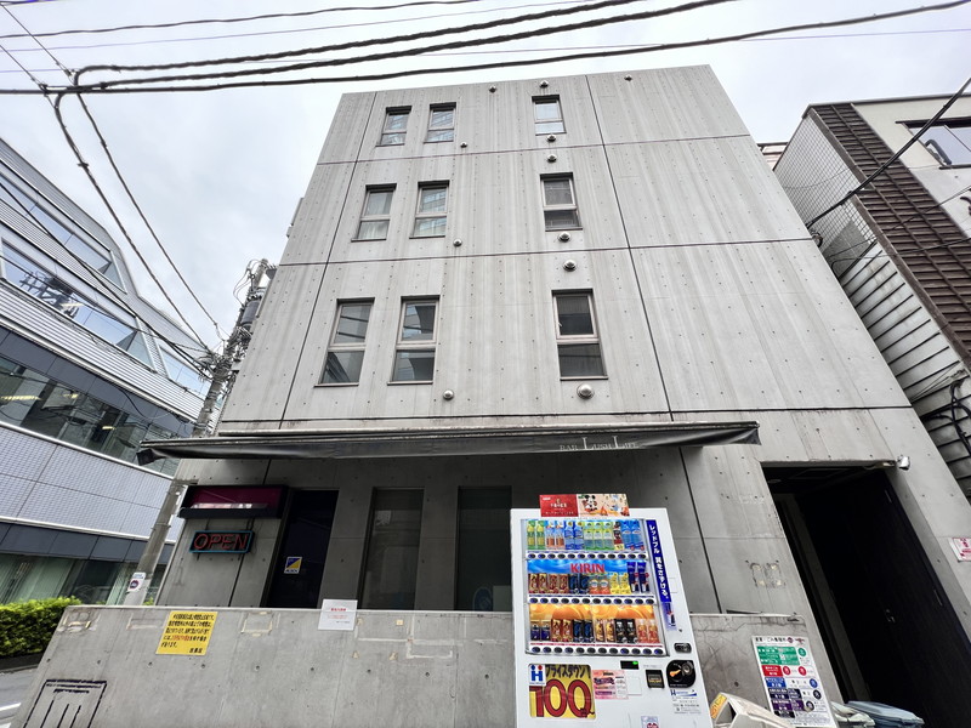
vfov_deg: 89.9
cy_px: 364
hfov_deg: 106.2
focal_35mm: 13
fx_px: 365
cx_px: 486
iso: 32
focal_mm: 1.57
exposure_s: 1/208
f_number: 1.8
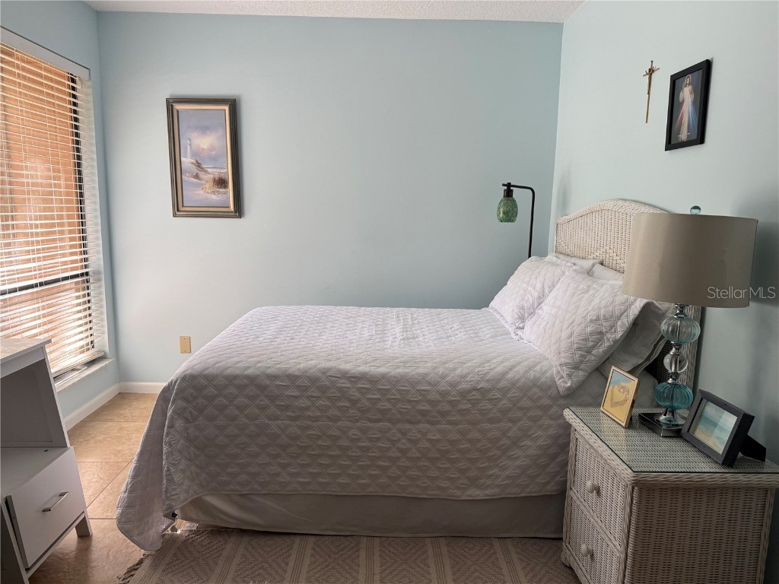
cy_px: 292
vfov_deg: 56.8
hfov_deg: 71.6
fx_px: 540
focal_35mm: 24
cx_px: 390
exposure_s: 1/121
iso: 160
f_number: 1.78
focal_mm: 6.76
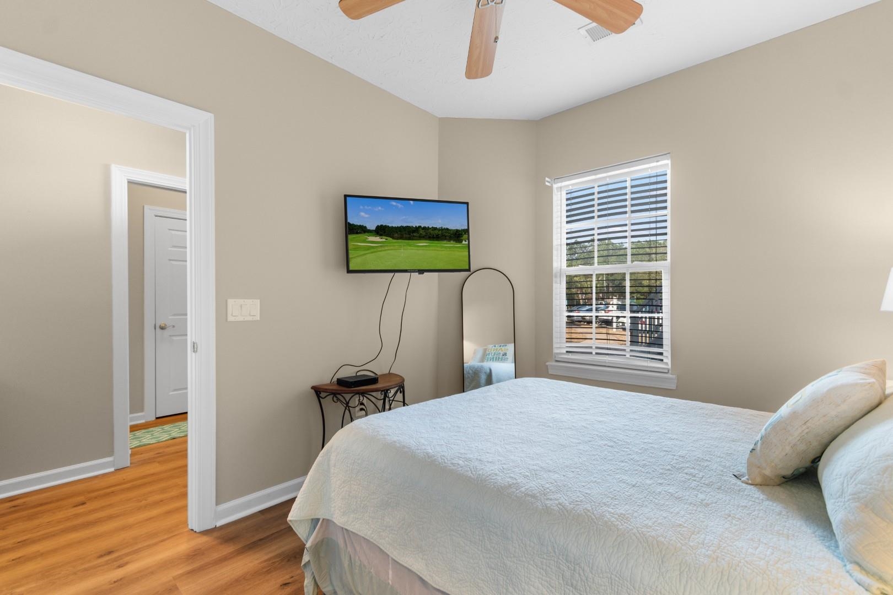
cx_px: 446
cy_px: 298
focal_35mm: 15
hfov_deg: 100.4
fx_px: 372
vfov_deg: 77.3
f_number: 4.5
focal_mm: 10
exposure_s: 1/3
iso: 100
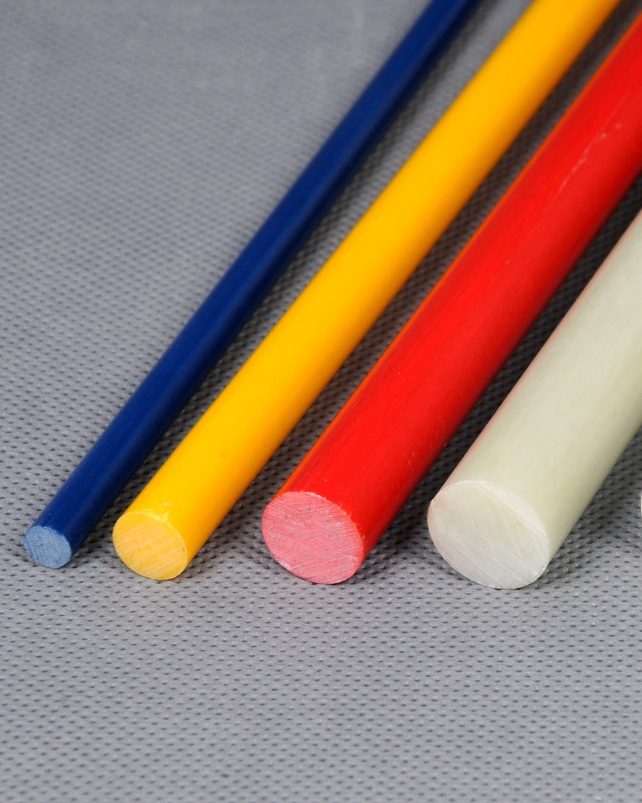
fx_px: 5505
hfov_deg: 6.7
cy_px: 400
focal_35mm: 232
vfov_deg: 8.3
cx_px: 560
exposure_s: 1/160
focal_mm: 105
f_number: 16
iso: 200
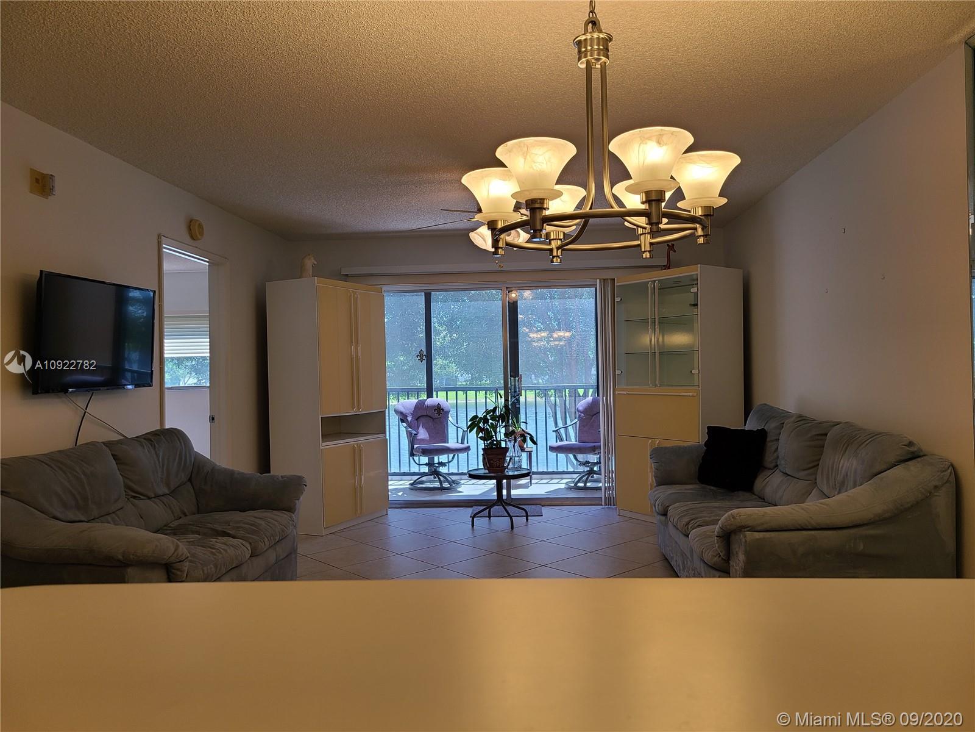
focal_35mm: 26
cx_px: 488
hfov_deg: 67.3
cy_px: 366
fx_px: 732
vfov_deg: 53.1
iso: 50
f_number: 1.8
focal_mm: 5.4
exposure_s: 1/119
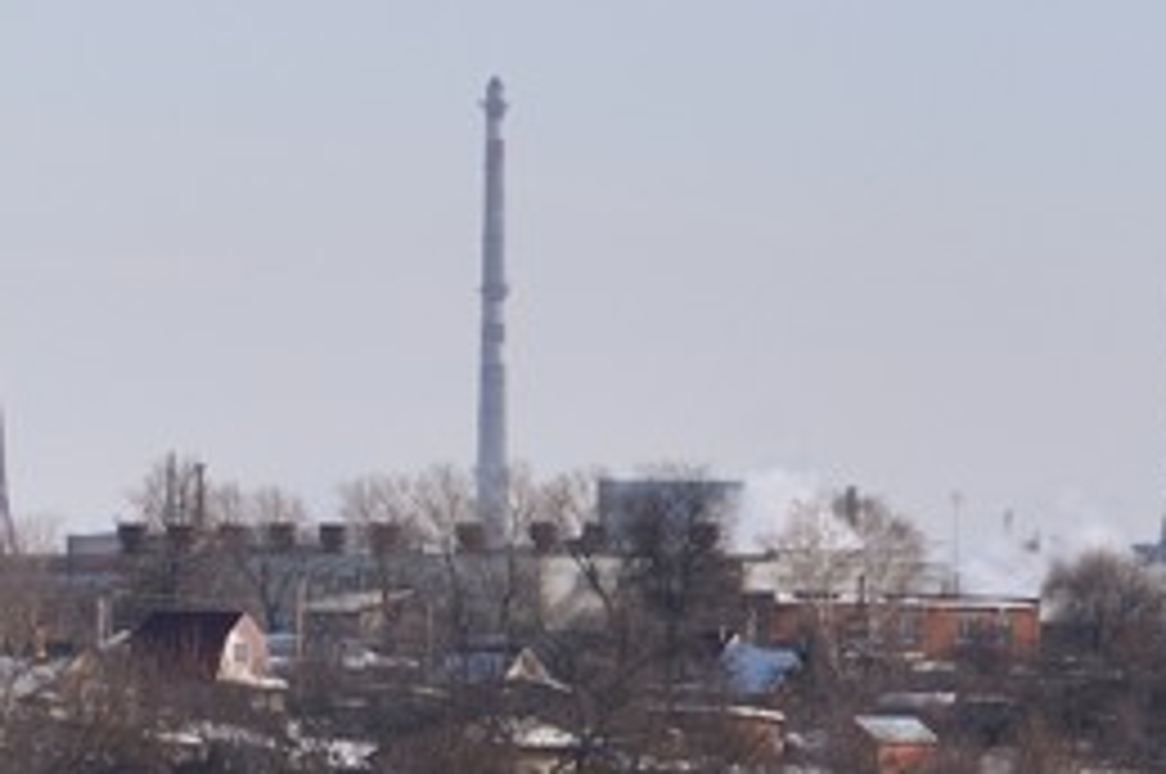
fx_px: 14354
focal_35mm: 444
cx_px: -387
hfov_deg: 4.6
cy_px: 338
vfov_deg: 3.1
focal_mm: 85
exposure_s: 1/400
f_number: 9
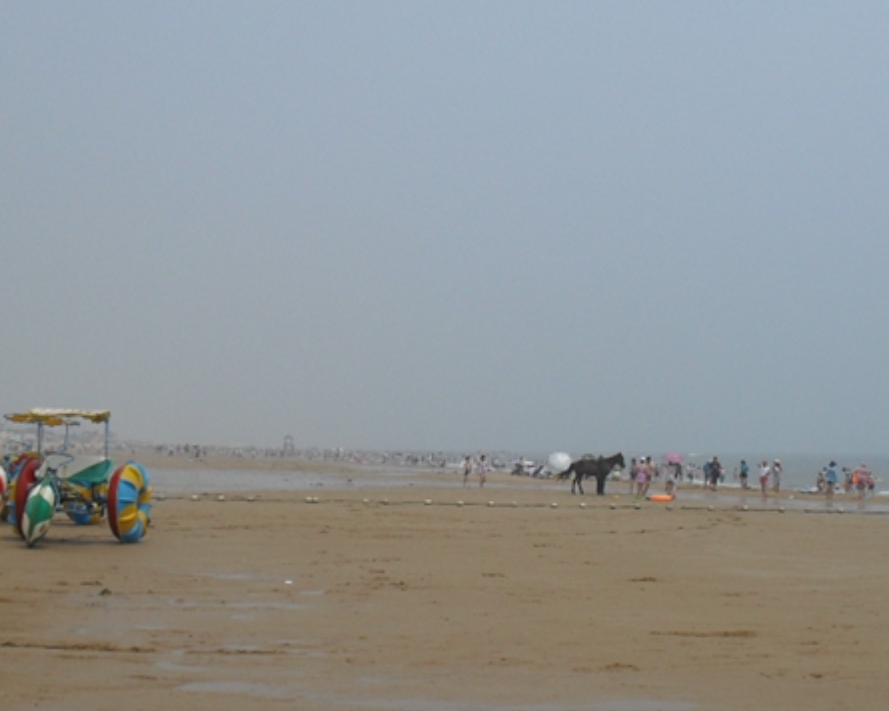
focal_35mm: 59
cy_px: 383
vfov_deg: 25.8
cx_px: 583
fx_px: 1552
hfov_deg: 31.7
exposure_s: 1/350
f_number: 8.4
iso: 100
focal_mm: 6.3
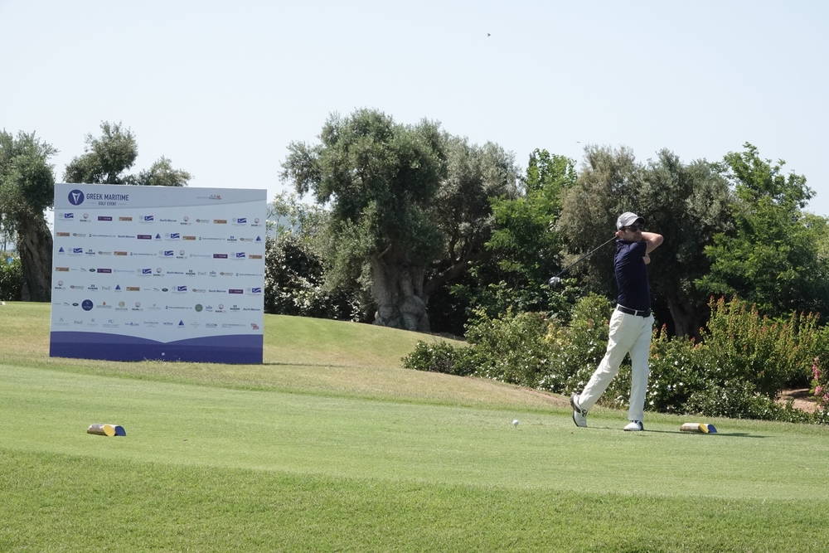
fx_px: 2648
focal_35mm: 115
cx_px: 414
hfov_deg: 17.8
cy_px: 276
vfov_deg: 11.9
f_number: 9
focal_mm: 42.08
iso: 1000
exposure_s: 1/1000
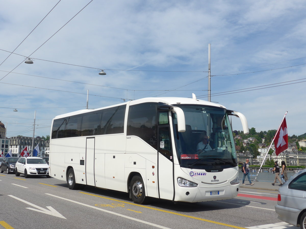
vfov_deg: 32.9
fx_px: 389
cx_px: 153
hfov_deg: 42.9
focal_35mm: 44
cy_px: 114
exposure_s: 1/1600
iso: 80
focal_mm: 9
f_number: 3.5
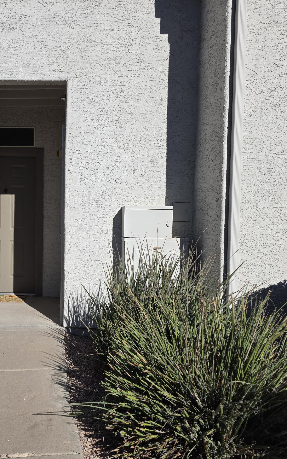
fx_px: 413
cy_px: 229
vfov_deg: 58.1
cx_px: 48
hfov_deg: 36.7
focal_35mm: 33
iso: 50
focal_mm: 6.3
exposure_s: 1/7944
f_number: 1.7
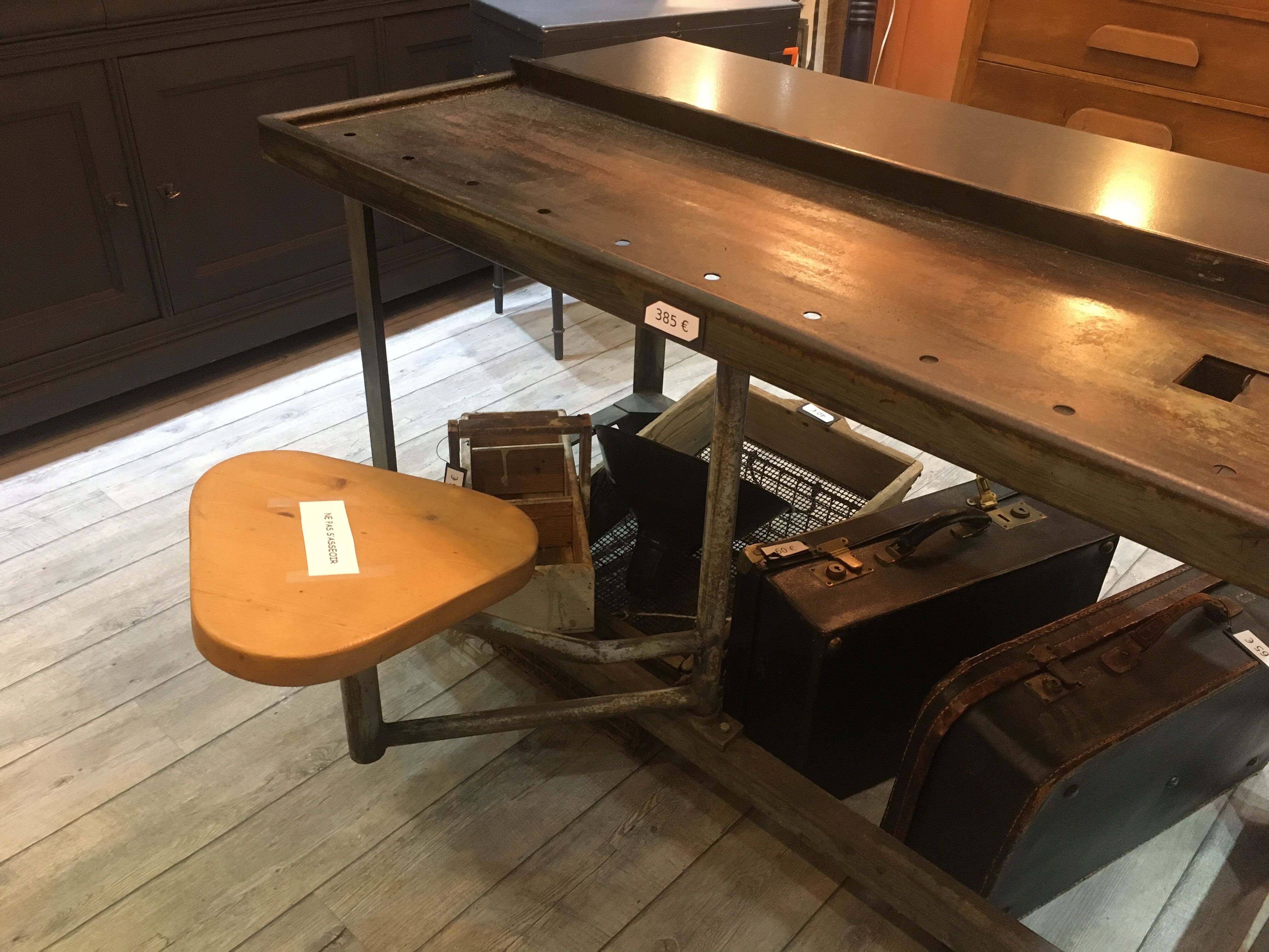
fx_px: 1063
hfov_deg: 61.7
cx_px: 634
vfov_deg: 48.2
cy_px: 476
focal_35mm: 29
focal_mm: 4.15
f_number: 2.2
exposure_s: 1/25
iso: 200
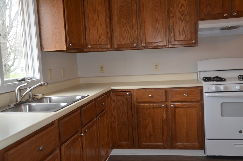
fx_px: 263
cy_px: 80
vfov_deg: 34.1
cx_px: 122
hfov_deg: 49.6
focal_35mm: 39
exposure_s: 1/100
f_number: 4
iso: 400
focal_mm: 26
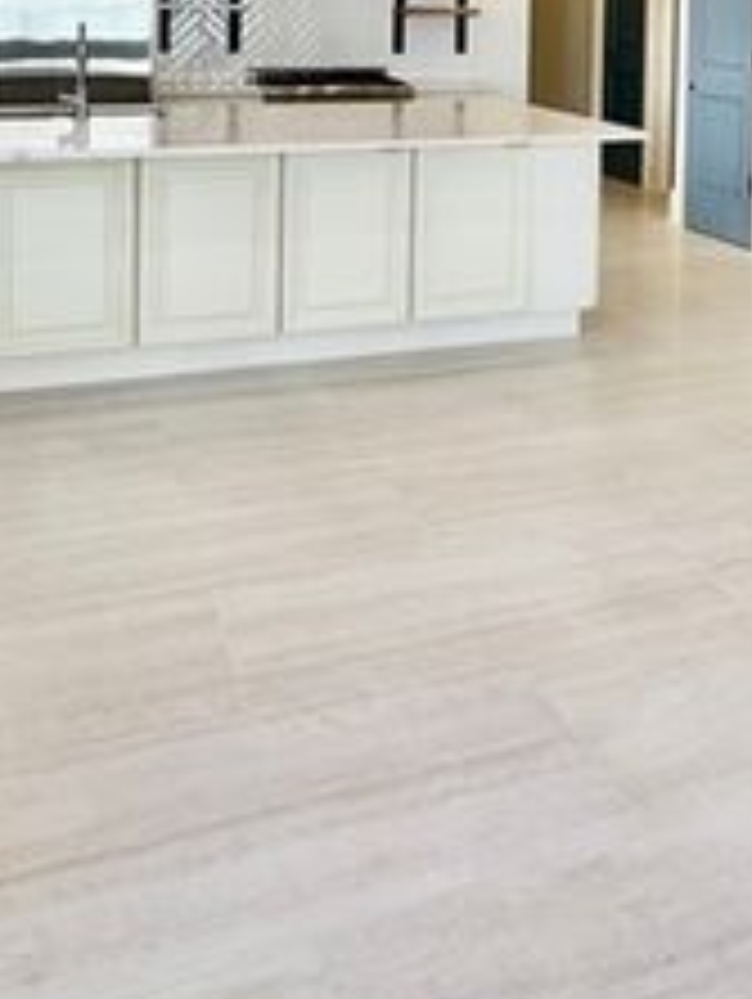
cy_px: 43
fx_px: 1214
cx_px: 545
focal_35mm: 42
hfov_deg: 33.8
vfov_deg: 40.3
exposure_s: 1/146
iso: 40
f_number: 2.2
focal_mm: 2.22
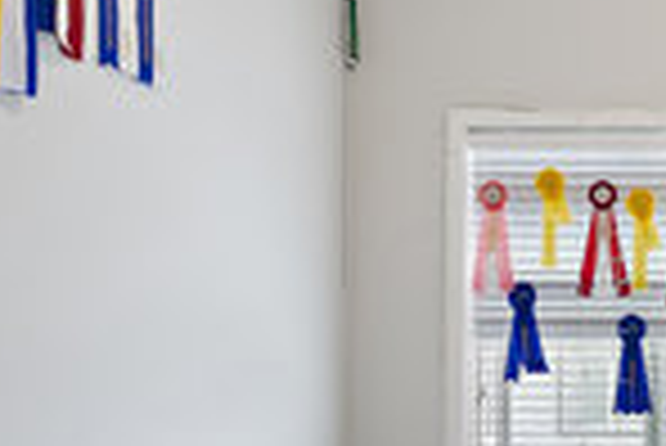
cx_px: 763
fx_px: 870
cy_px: 401
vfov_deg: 27.7
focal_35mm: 47
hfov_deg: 34.9
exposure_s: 1/6
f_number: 6.3
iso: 320
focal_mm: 16
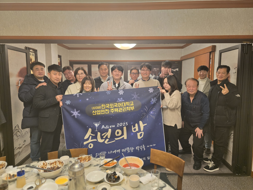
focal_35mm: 23
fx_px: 168
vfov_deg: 58.9
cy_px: 95
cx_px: 126
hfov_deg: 73.9
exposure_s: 1/120
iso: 800
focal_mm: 6.3
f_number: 1.7
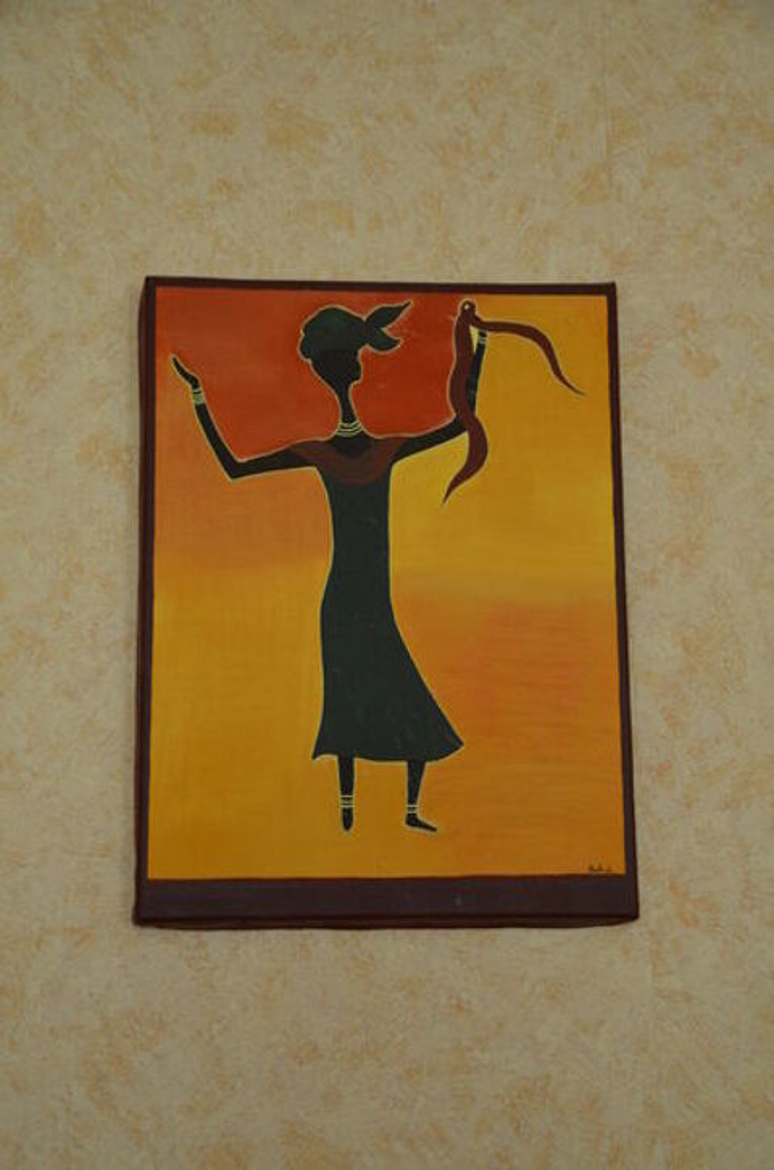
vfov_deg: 29.9
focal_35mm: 68
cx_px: 387
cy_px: 585
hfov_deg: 20.1
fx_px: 2187
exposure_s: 1/40
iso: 800
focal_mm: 45
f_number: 4.8
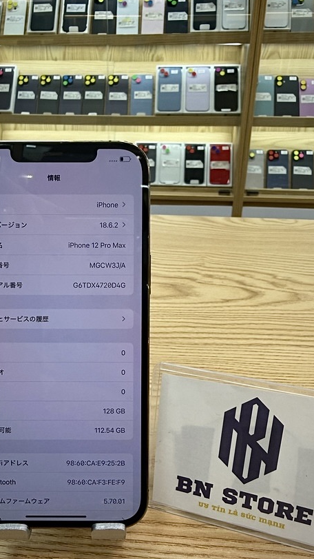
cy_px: 289
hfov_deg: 39.9
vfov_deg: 66.1
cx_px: 117
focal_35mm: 29
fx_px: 429
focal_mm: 2.22
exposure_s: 1/120
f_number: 2.2
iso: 80
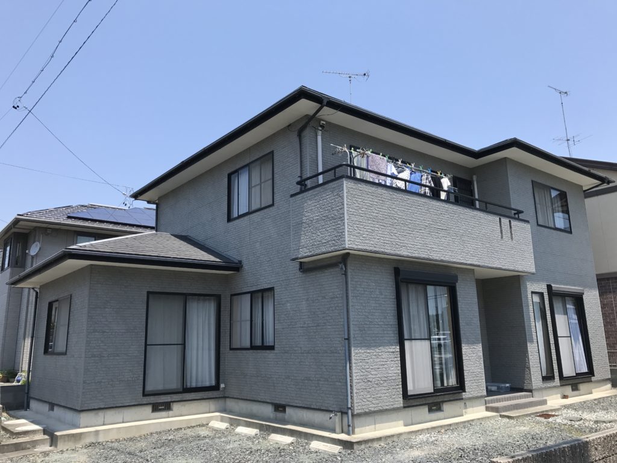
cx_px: 308
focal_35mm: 28
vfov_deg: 49.7
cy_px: 232
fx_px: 499
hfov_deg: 63.4
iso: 20
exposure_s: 1/1497
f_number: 1.8
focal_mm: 3.99
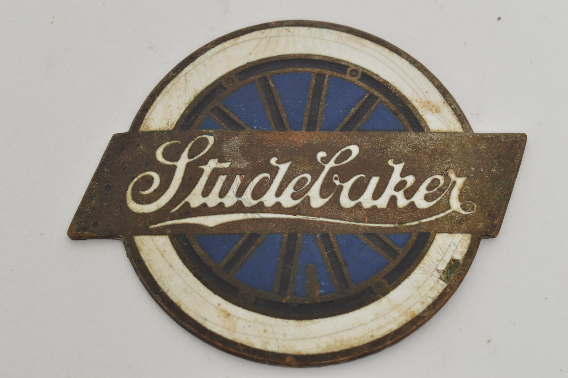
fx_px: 1135
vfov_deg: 18.9
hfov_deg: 28.1
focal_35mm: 72
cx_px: 284
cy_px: 189
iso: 400
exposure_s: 1/80
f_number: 9
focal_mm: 48
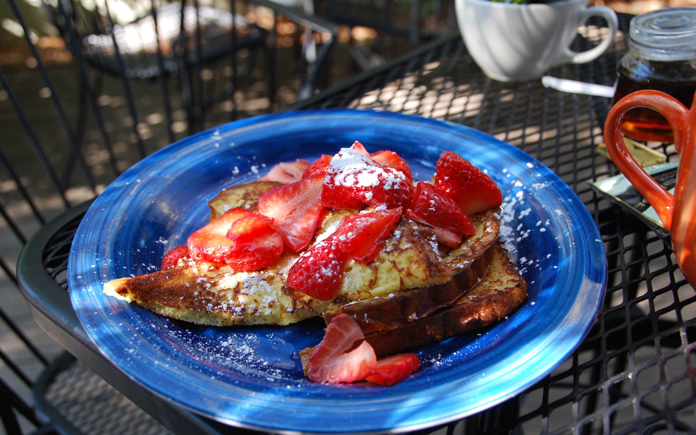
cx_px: 349
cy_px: 225
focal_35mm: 37
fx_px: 702
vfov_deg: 34.4
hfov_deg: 52.7
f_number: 4
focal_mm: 24
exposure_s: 1/60
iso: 200
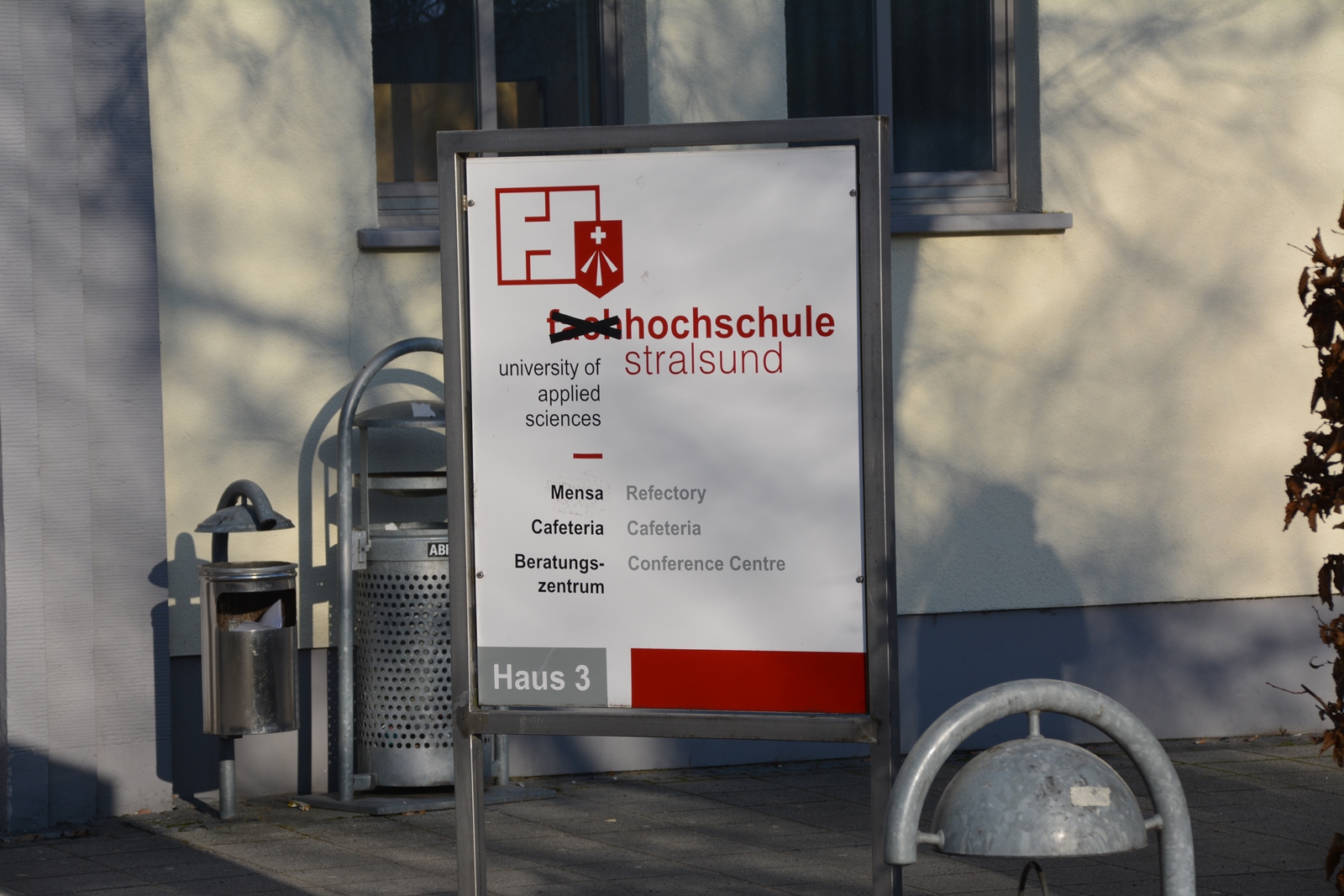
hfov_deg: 14.9
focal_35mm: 138
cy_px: 448
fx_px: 5152
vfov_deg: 9.9
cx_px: 672
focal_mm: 92
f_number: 8
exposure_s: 1/250
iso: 100
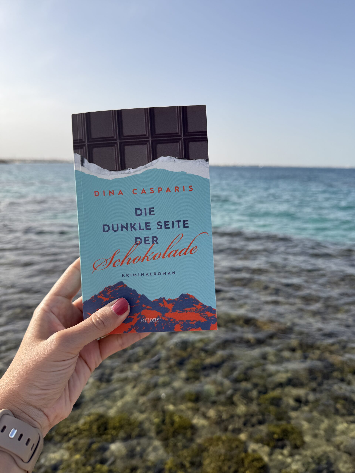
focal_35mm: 24
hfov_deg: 56.8
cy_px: 236
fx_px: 328
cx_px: 178
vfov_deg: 71.6
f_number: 1.78
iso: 80
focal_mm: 6.76
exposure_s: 1/4167
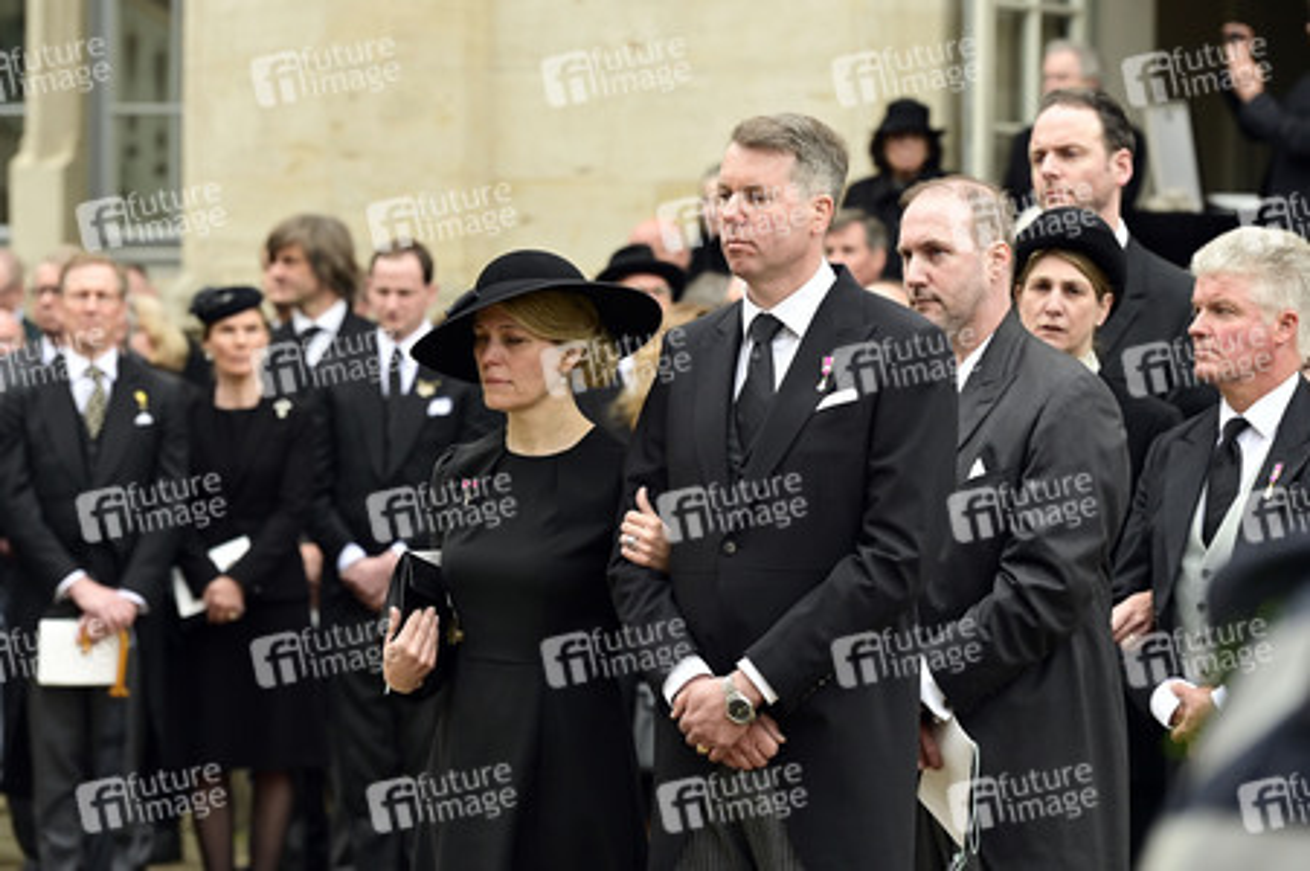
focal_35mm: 165
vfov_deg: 8.3
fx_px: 6000
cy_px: 436
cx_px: 655
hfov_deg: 12.5
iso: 800
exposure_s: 1/400
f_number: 5
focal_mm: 165
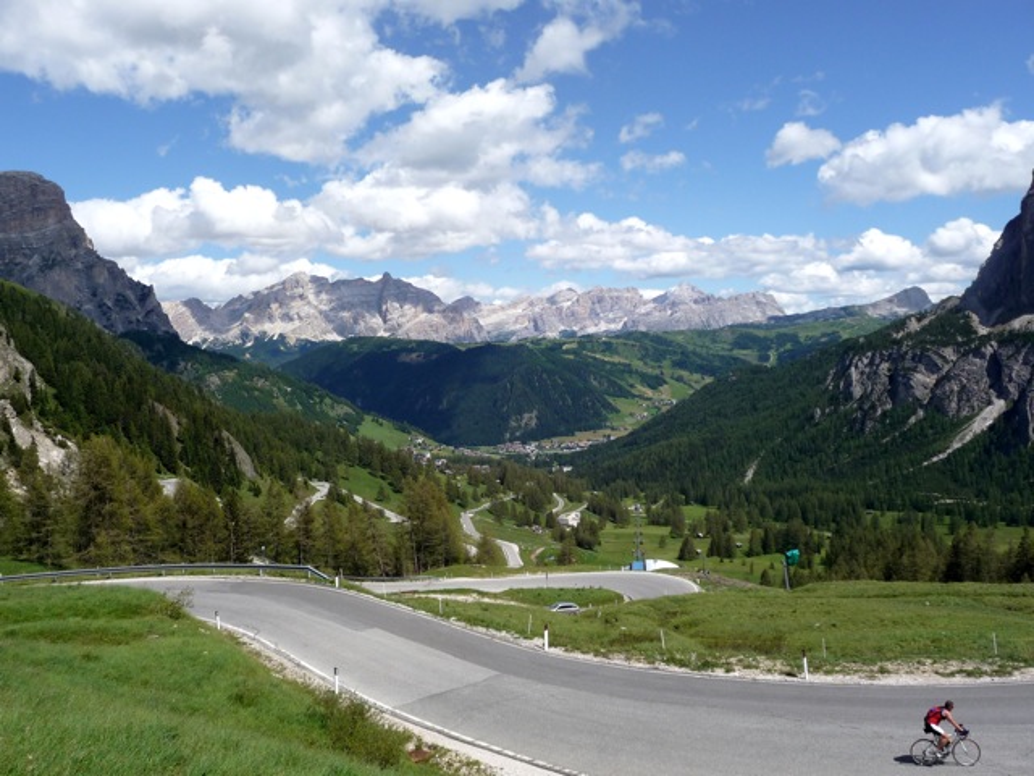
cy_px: 388
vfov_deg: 46.8
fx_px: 896
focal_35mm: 30
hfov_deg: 60.0
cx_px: 517
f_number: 8
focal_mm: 5
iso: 100
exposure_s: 1/250
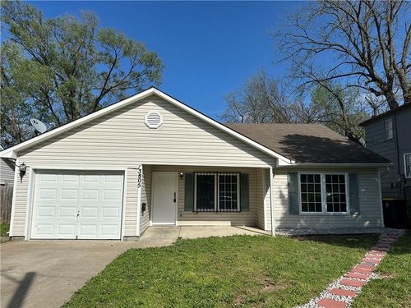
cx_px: 206
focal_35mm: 24
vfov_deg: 56.8
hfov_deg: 71.6
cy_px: 154
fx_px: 285
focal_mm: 6.86
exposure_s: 1/10753
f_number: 1.78
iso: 80
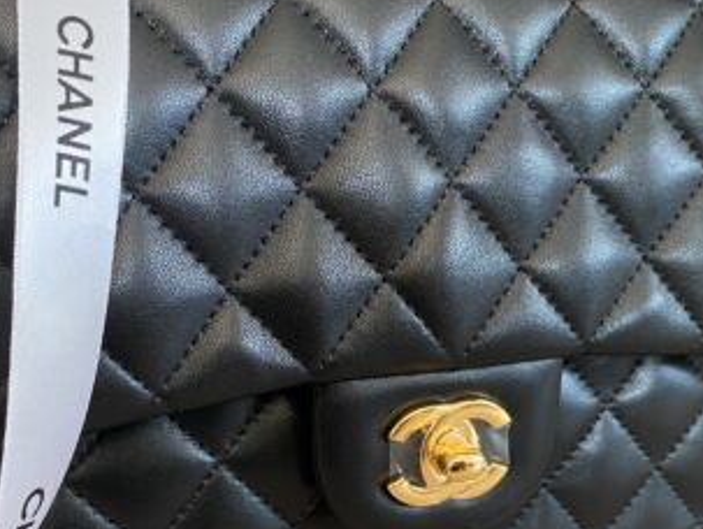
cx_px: 316
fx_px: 895
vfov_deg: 32.4
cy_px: 389
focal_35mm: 44
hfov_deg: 42.8
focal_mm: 4.25
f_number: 1.8
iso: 500
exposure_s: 1/60
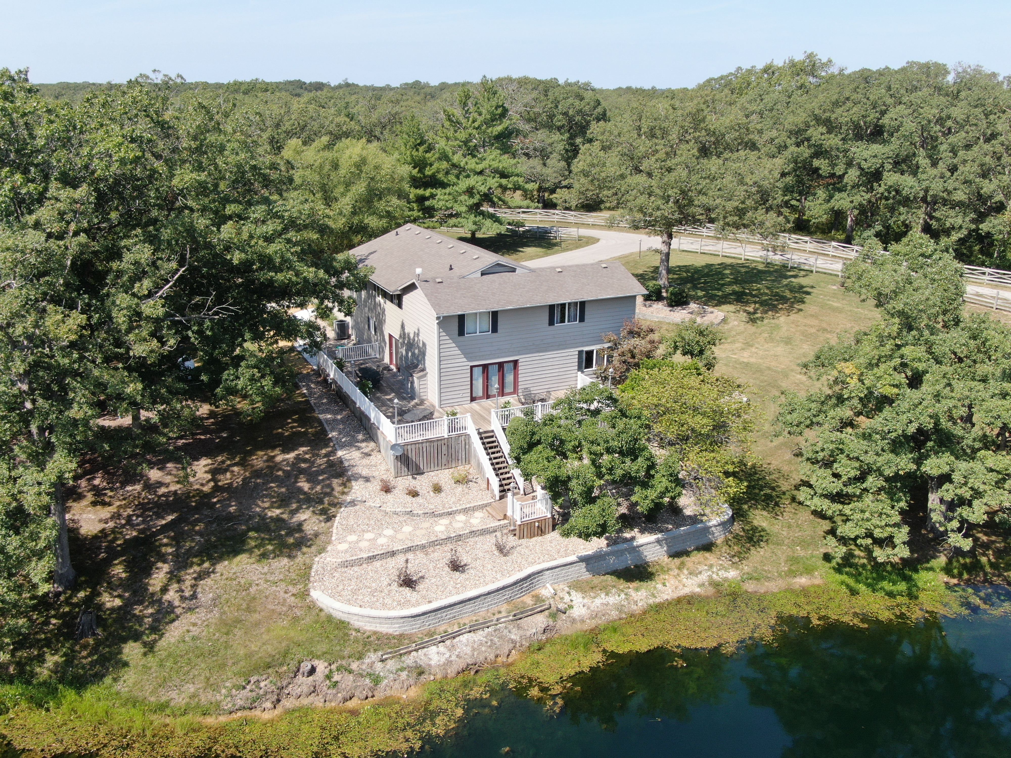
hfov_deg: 58.4
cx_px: 506
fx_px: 905
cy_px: 379
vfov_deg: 45.4
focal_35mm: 31
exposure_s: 1/640
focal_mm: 5.33
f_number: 3.1
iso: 100
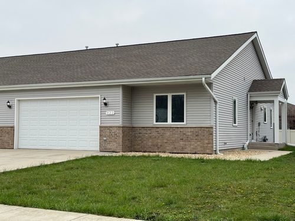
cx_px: 148
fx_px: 409
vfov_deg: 30.3
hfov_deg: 39.7
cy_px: 110
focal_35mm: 48
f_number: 1.78
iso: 64
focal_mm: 6.76
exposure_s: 1/2033
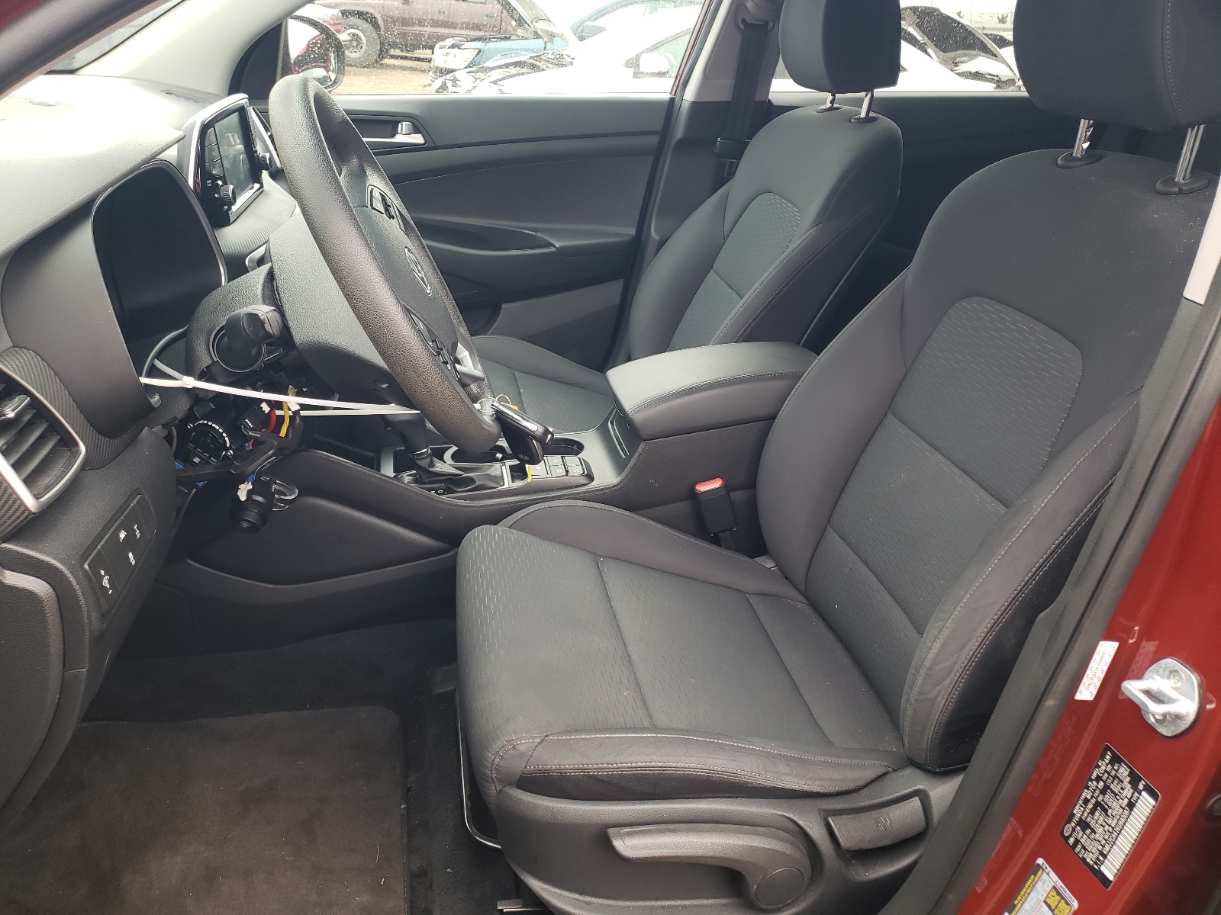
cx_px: 610
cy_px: 458
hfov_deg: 67.3
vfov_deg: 53.1
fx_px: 917
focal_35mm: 26
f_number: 1.5
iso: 60
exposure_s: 1/50
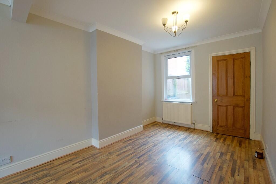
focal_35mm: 15
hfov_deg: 100.4
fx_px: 115
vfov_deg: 77.3
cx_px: 138
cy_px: 92
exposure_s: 1/160
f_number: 4
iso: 1000
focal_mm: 10
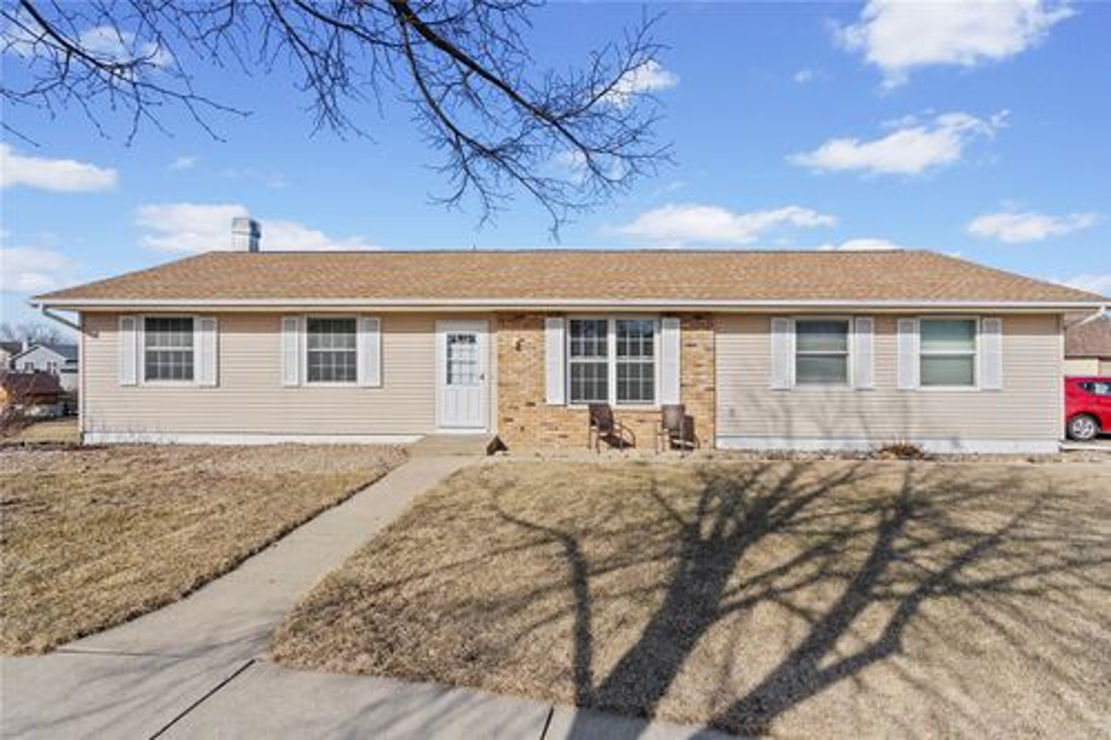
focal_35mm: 16
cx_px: 556
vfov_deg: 73.7
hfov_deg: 96.8
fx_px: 494
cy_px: 370
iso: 400
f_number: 9
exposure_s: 1/160
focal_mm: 16
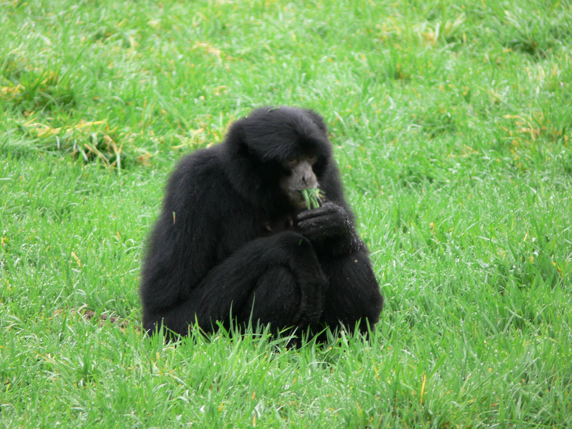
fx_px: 6940
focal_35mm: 420
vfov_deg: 3.5
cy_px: 214
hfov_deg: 4.7
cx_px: 286
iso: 80
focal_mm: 88.8
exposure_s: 1/30
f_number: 3.7
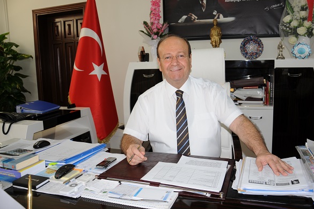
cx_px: 165
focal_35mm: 30
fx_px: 261
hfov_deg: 62.0
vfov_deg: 43.4
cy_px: 95
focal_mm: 18
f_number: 3.5
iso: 200
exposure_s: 1/60
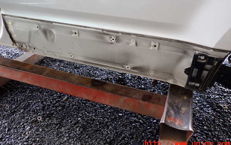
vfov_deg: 39.4
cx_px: 116
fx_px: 202
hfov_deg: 59.6
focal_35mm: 32
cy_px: 61
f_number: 2.3
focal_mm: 5.4
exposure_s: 1/80
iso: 200
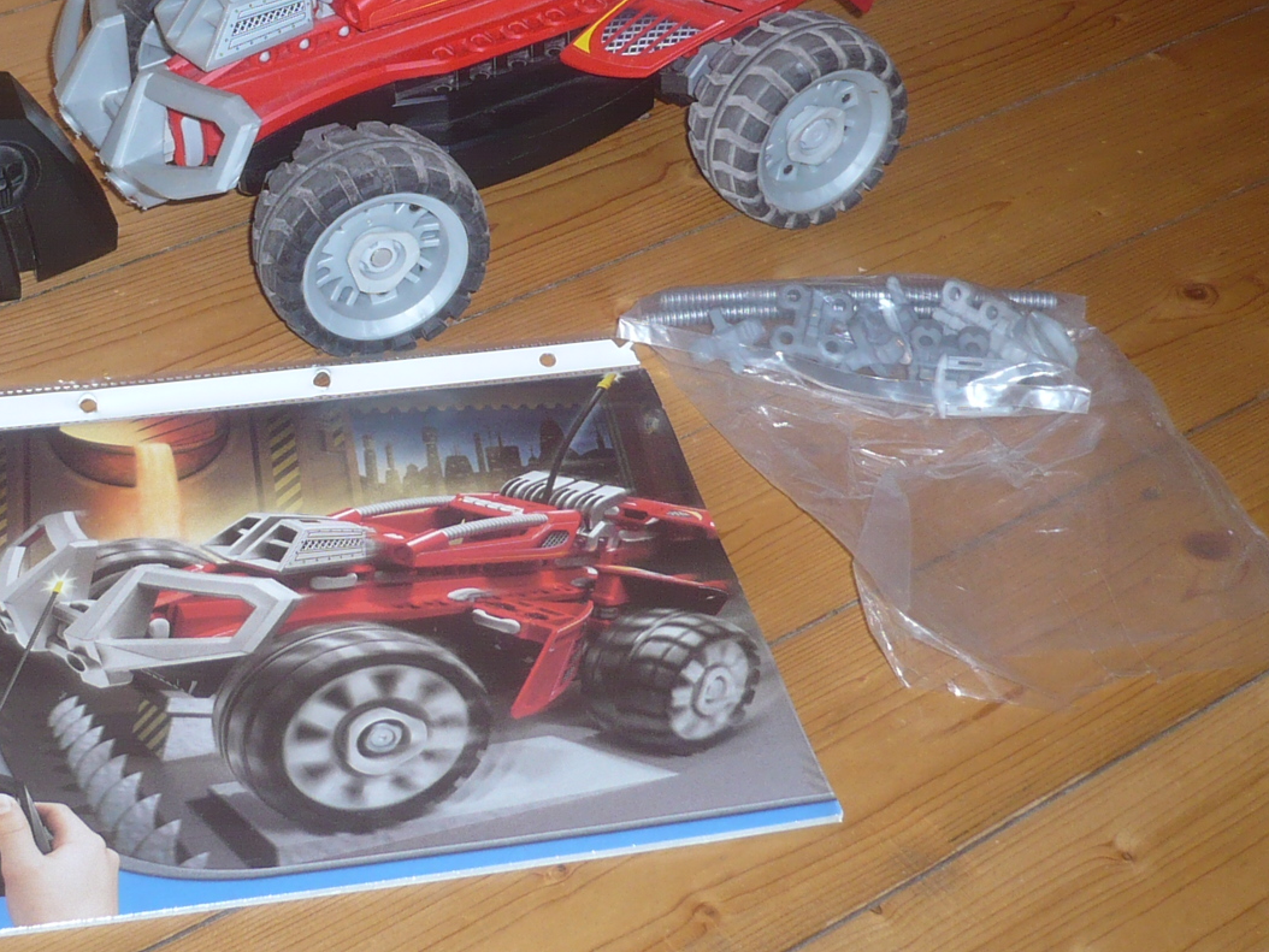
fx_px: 2493
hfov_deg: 28.2
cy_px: 134
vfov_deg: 21.2
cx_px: 358
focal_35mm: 68
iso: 100
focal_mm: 5.8
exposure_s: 1/30
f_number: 2.8
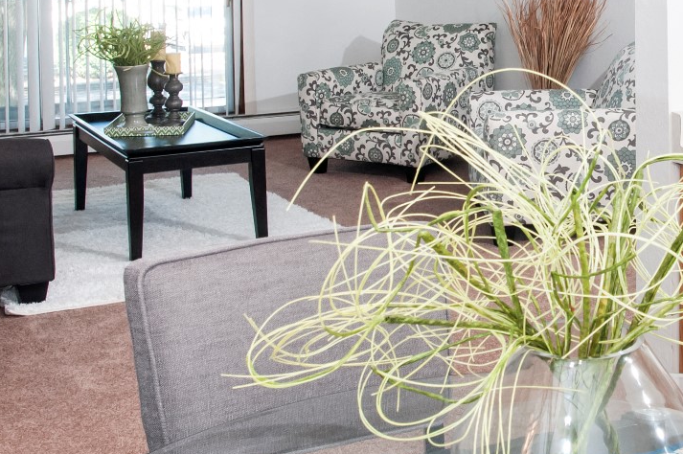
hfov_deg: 33.4
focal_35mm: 58
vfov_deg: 23.2
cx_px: 546
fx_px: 1102
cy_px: 185
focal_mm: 17
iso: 400
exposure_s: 1/25
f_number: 13
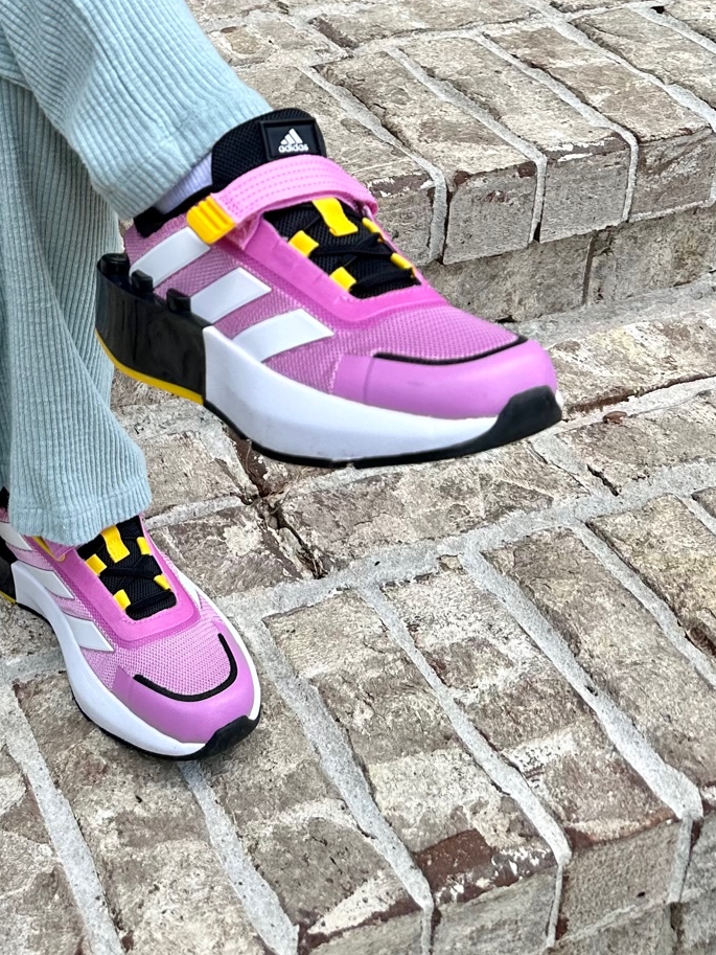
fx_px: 1461
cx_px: -36
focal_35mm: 53
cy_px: 3
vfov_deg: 33.2
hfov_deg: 25.8
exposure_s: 1/1107
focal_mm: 6.86
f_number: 1.78
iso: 80
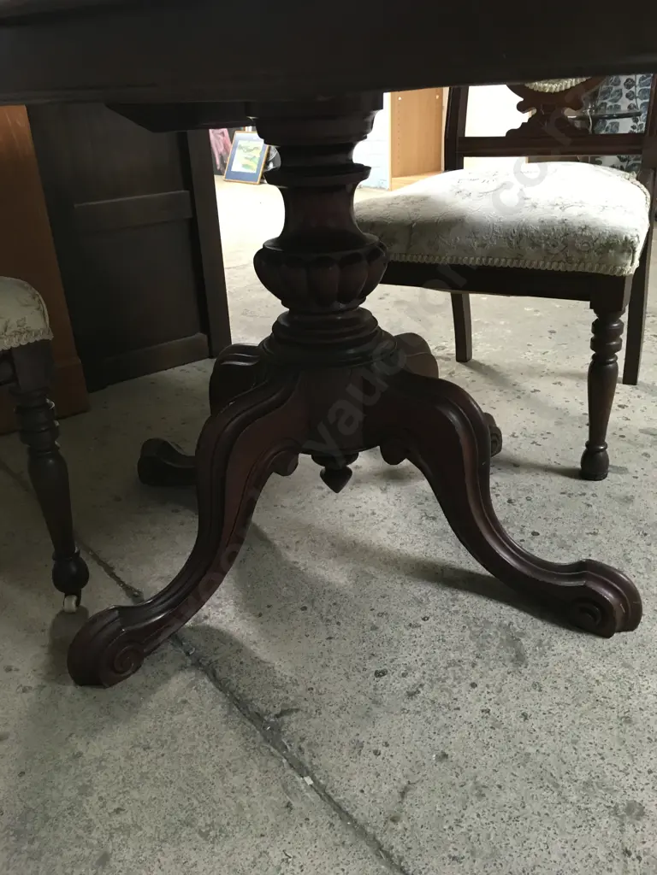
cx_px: 328
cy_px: 438
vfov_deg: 61.7
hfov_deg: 48.2
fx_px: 734
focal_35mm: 29
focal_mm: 4.15
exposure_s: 1/20
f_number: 2.2
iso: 200
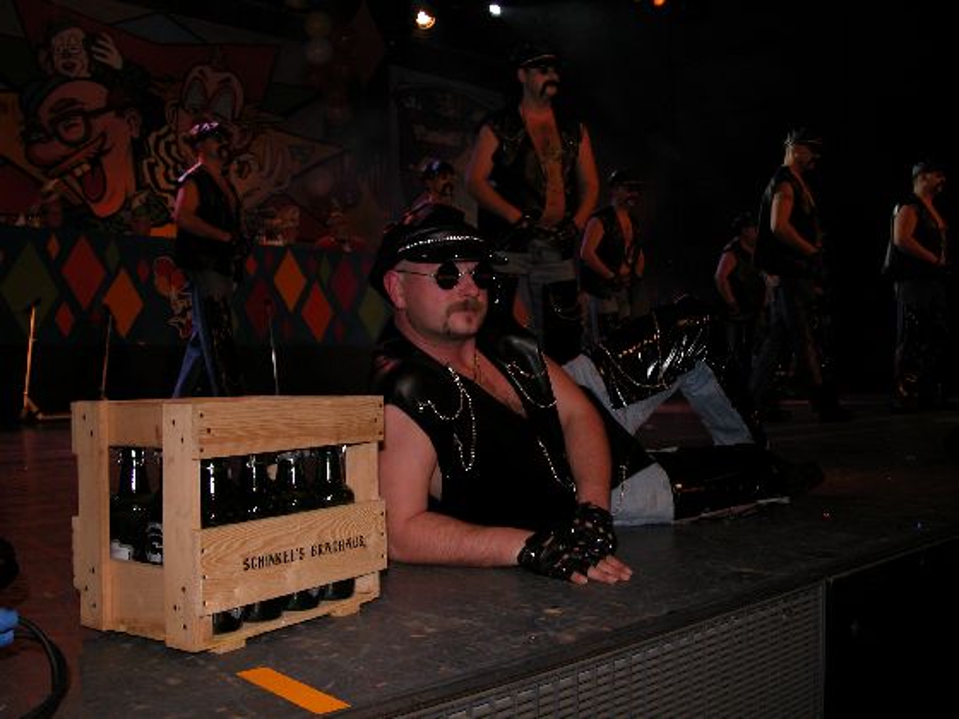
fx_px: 970
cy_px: 360
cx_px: 480
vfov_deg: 40.7
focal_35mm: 35
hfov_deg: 52.6
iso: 100
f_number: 2.8
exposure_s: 1/60
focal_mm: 8.9
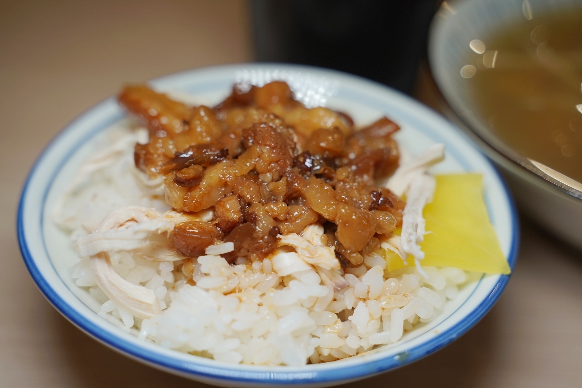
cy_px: 194
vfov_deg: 26.0
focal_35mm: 52
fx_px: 841
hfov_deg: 38.2
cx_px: 291
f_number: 4
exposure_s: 1/60
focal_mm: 52
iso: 100
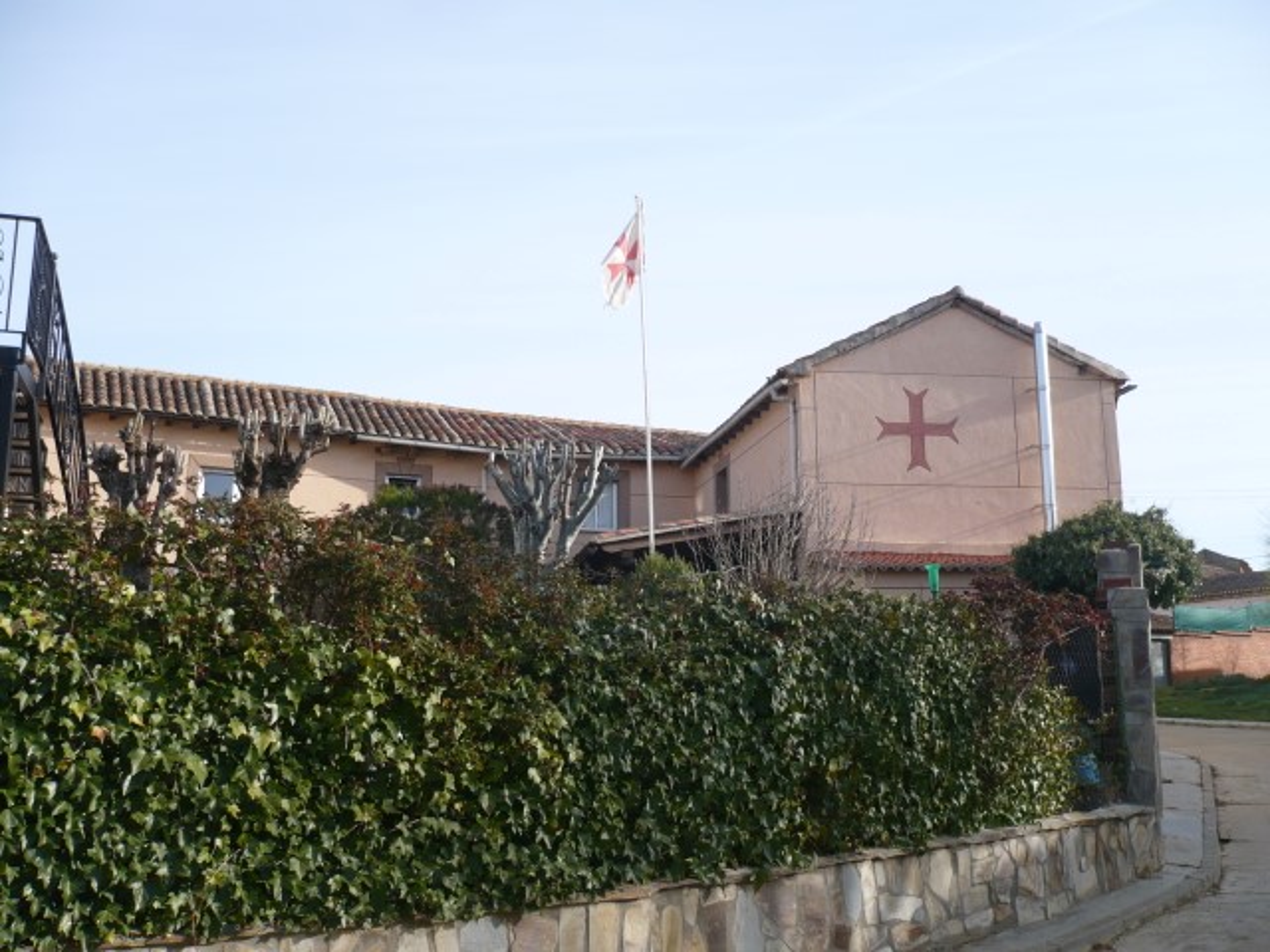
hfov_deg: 52.6
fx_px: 1284
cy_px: 476
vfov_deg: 40.7
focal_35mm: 35
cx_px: 635
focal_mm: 5.8
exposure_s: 1/640
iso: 100
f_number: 2.8
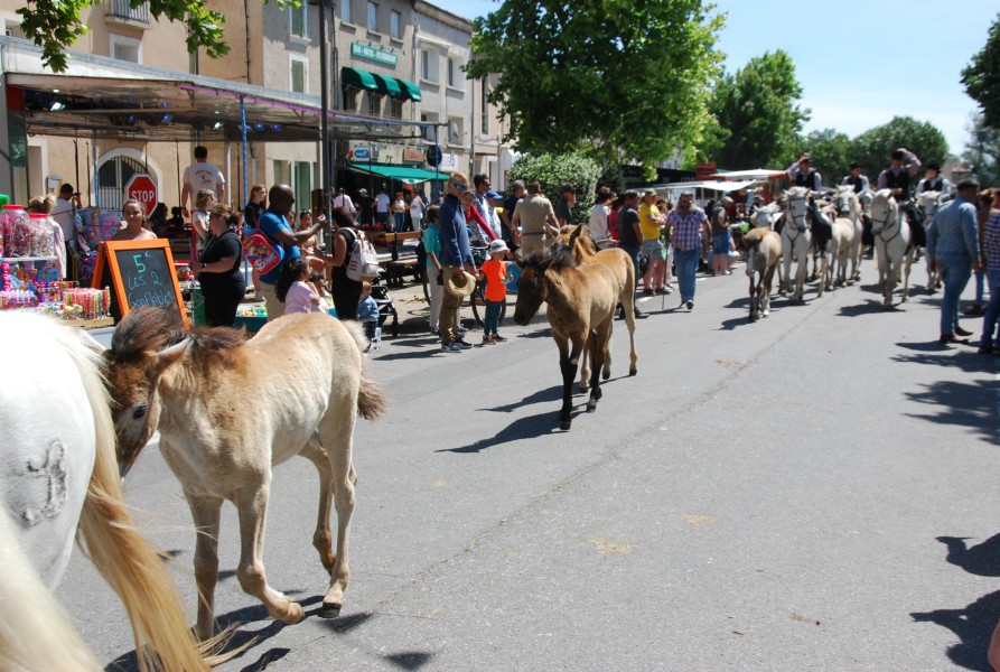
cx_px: 500
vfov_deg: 33.2
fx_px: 1128
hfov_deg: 47.8
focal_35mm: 40
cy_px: 336
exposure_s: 1/400
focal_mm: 27
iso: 400
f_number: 10
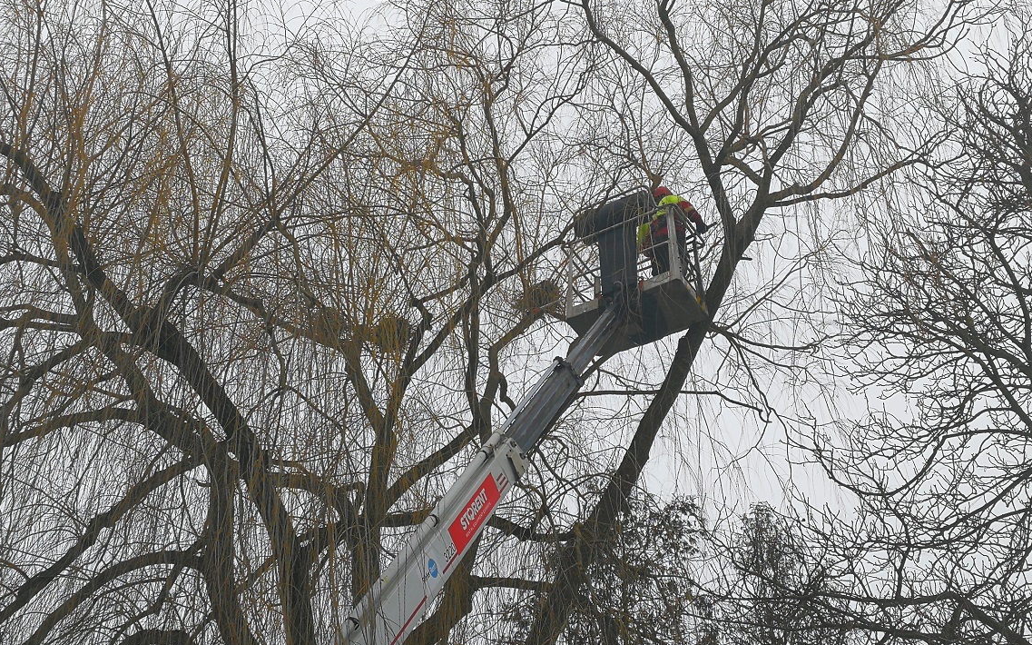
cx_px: 516
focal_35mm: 53
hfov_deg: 38.2
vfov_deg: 24.4
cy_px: 273
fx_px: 1490
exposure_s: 1/455
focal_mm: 3.95
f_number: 2.2
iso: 50
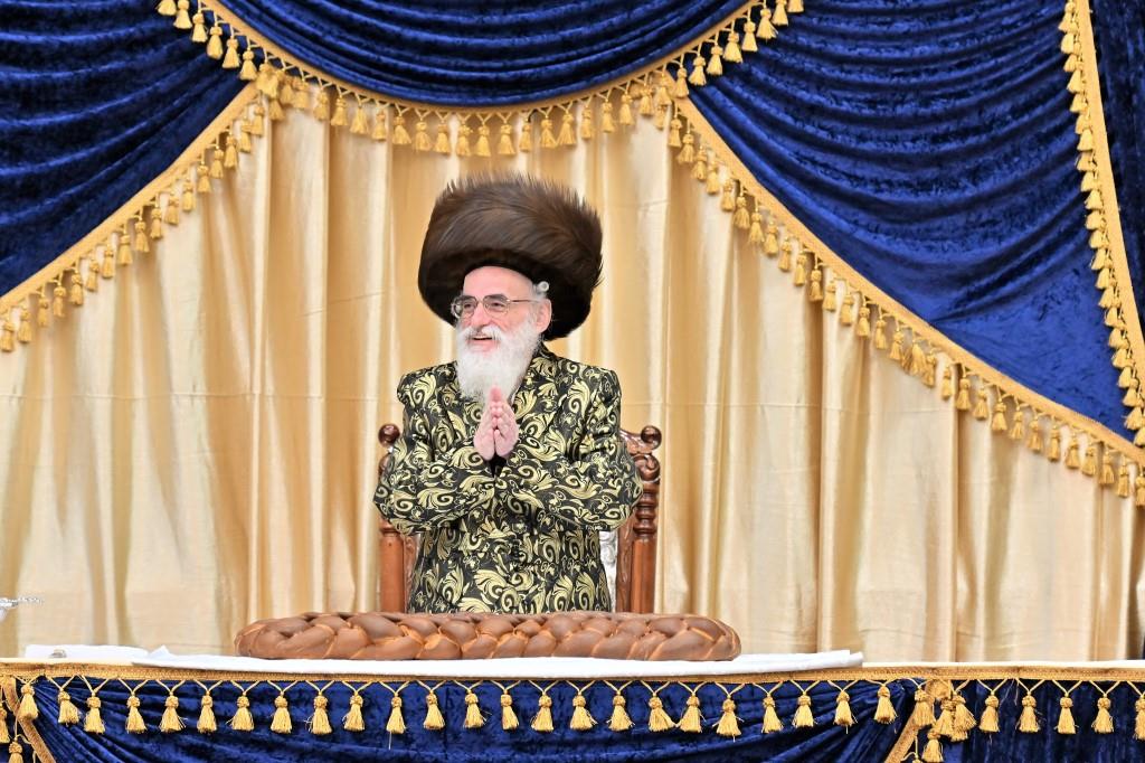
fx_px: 9538
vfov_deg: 4.6
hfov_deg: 6.9
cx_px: 572
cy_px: 382
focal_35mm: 300
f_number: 4
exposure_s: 1/200
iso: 800
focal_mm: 200
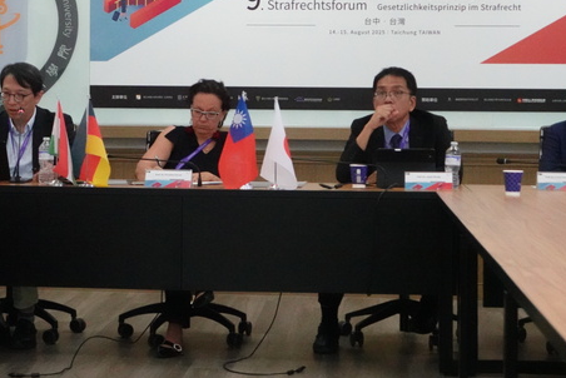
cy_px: 126
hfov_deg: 21.2
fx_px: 1510
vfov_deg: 14.2
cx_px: 238
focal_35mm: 96
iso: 5000
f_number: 4
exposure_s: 1/640
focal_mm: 22.92
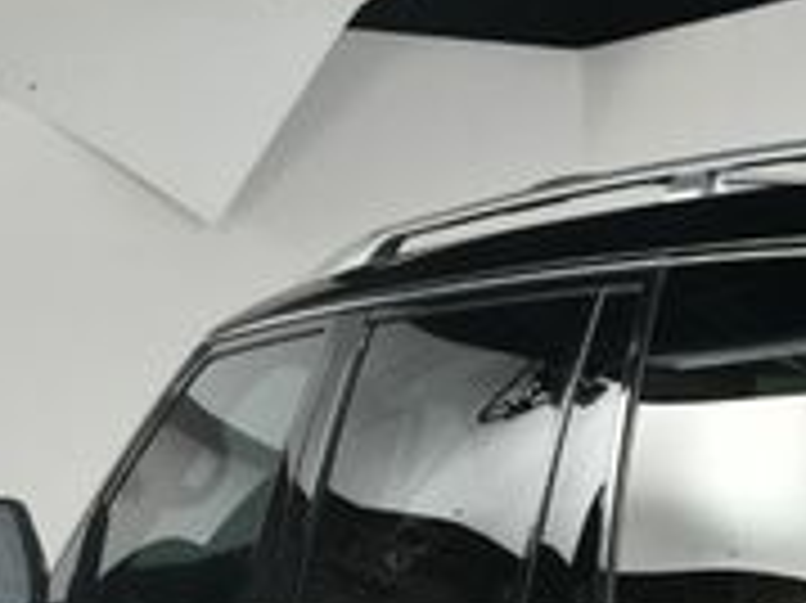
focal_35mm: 117
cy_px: 904
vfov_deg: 12.1
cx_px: 1117
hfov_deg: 15.8
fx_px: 2722
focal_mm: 23
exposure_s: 1/160
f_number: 11
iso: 100
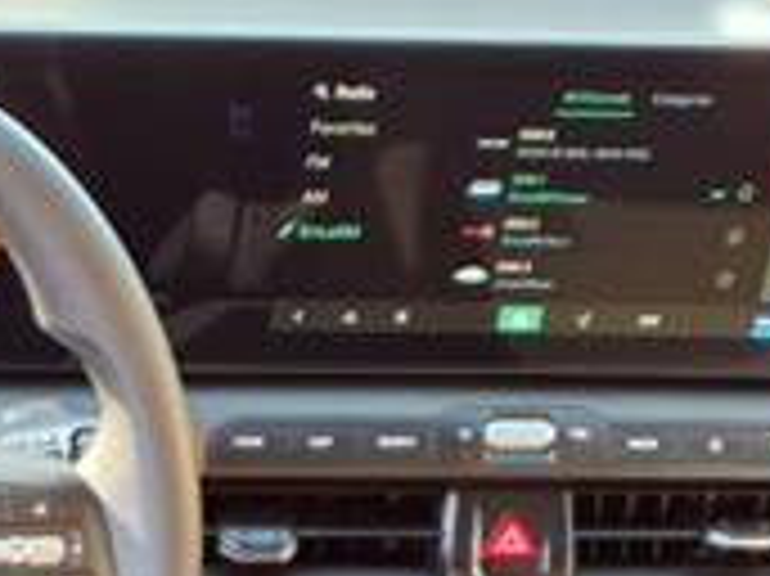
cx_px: -99
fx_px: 2245
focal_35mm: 101
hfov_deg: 18.6
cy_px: 1035
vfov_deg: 13.2
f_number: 1.9
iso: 40
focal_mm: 3.58
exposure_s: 1/40
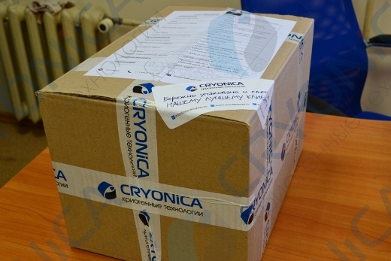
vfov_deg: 29.9
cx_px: 202
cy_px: 145
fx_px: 489
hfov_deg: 43.6
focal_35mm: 45
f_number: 6.3
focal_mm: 26
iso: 400
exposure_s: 1/15
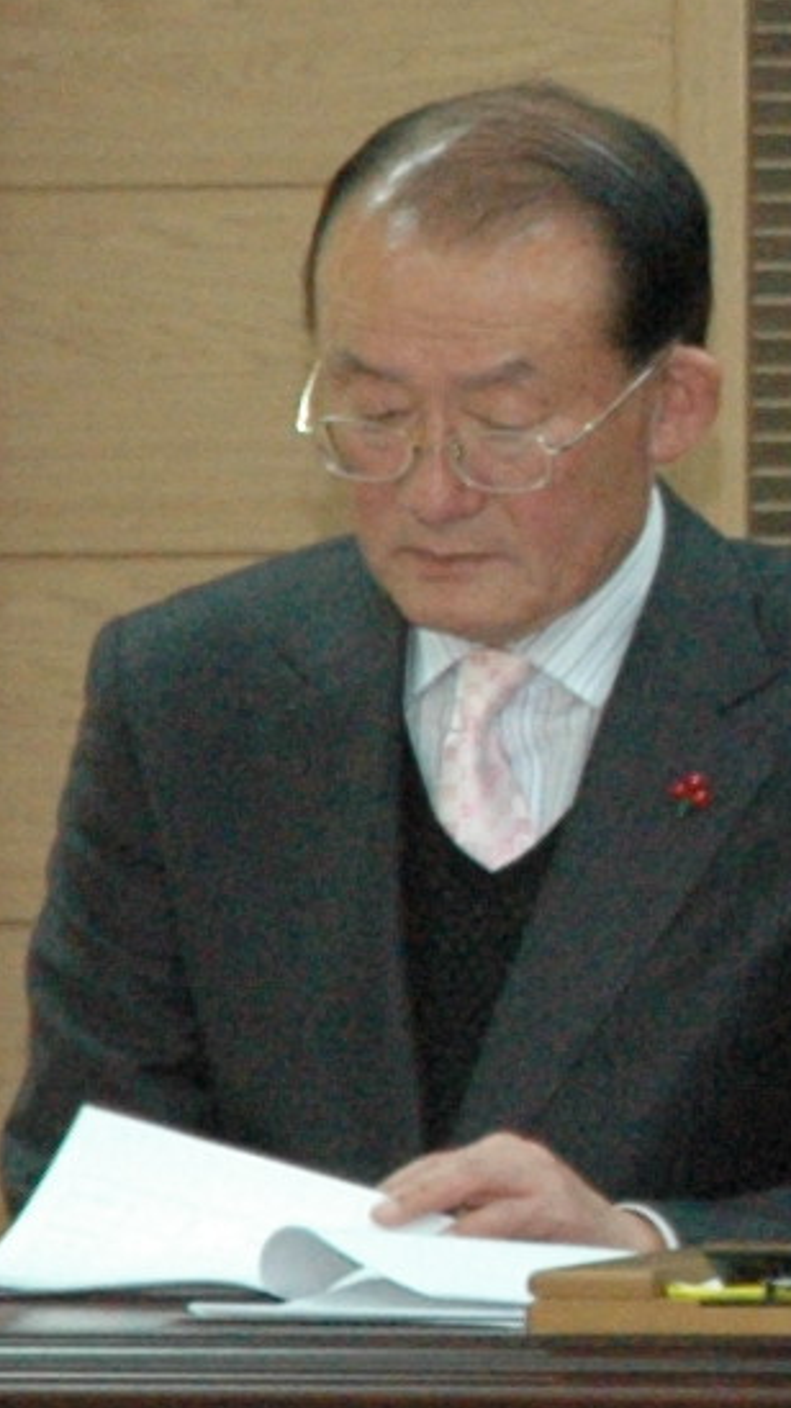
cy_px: 442
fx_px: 19924
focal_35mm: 534
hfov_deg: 2.3
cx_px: 2155
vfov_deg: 4.0
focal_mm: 62
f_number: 4.5
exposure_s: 1/60
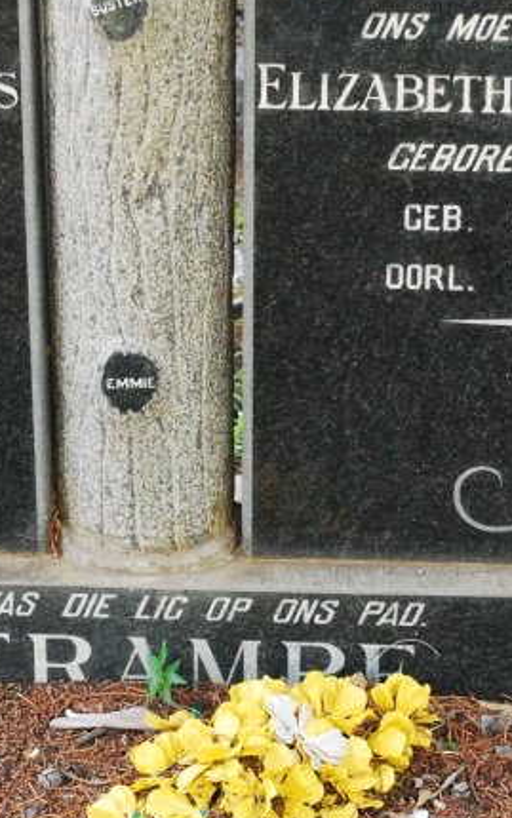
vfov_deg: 16.8
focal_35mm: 124
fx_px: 2767
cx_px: 246
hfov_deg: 10.6
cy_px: 381
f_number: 5
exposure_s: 1/400
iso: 1600
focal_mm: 34
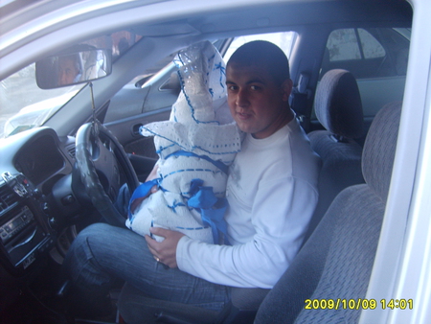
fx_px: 436
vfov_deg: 40.7
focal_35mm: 35
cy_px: 162
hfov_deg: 52.6
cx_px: 216
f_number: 2.8
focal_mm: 5.8
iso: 63
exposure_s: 1/30
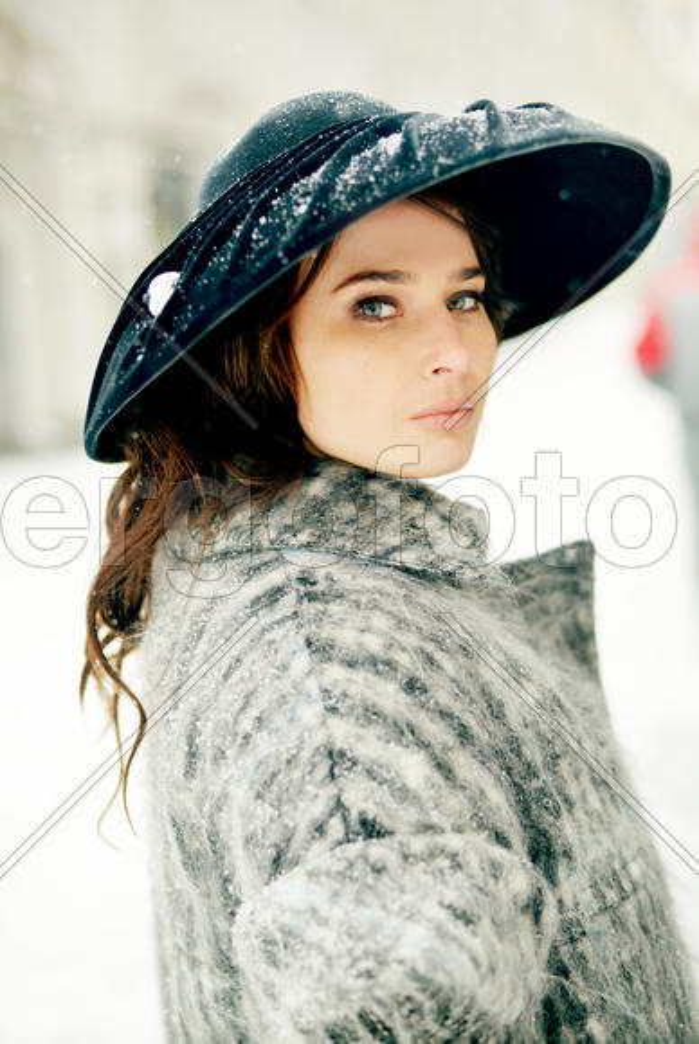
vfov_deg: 39.6
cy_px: 522
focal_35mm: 50
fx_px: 1453
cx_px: 350
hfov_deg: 27.1
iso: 400
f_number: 2.2
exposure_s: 1/640
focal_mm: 50
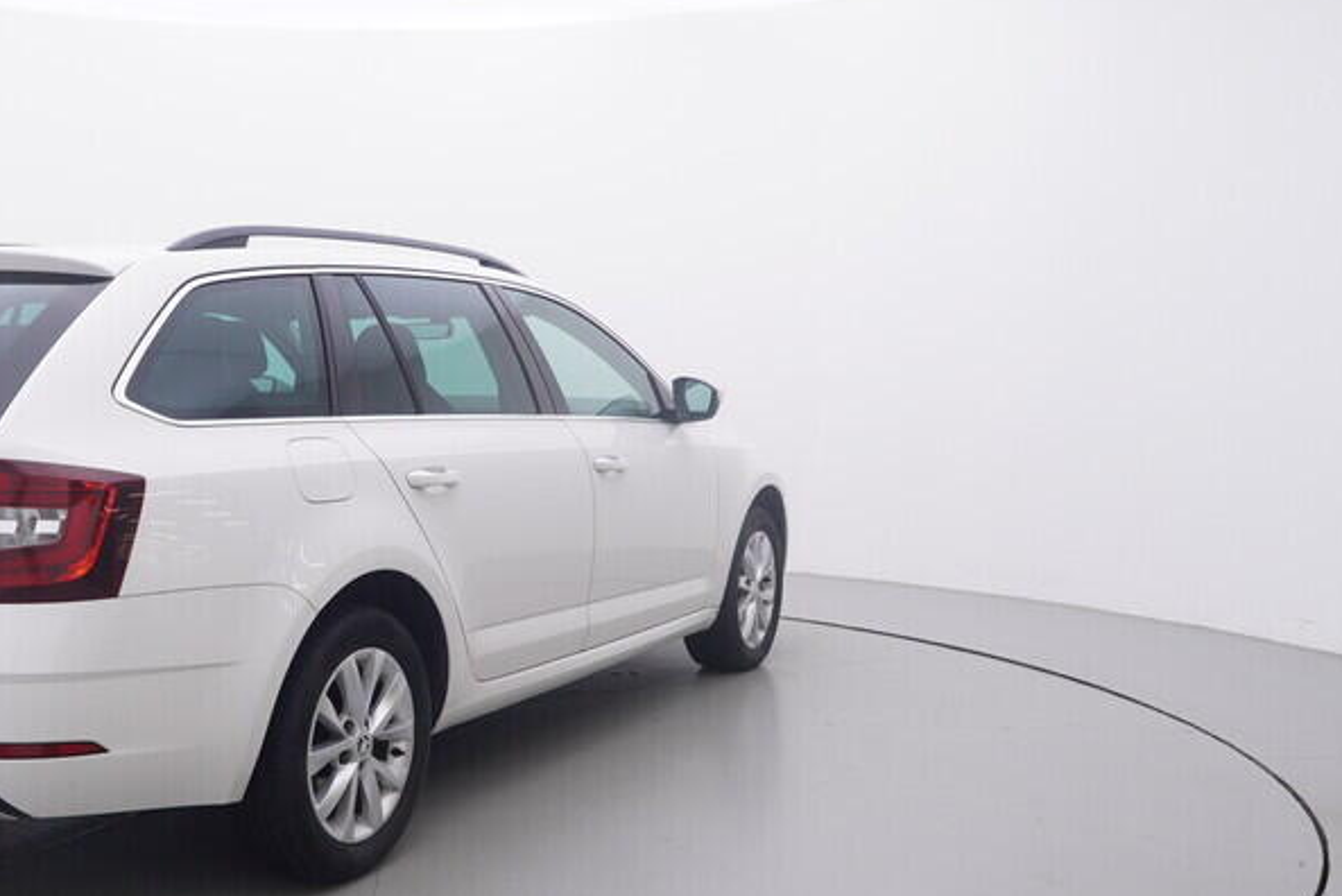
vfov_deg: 34.3
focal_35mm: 39
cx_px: 303
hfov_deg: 47.4
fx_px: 1449
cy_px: 523
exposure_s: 1/80
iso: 200
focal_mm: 15
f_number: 5
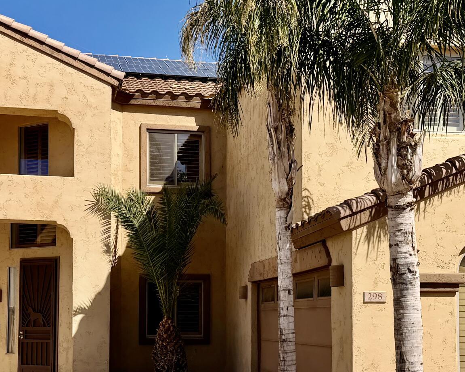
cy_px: 271
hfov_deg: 30.9
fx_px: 840
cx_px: 257
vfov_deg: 24.8
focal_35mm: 61
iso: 80
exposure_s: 1/6173
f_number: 1.78
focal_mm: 6.76
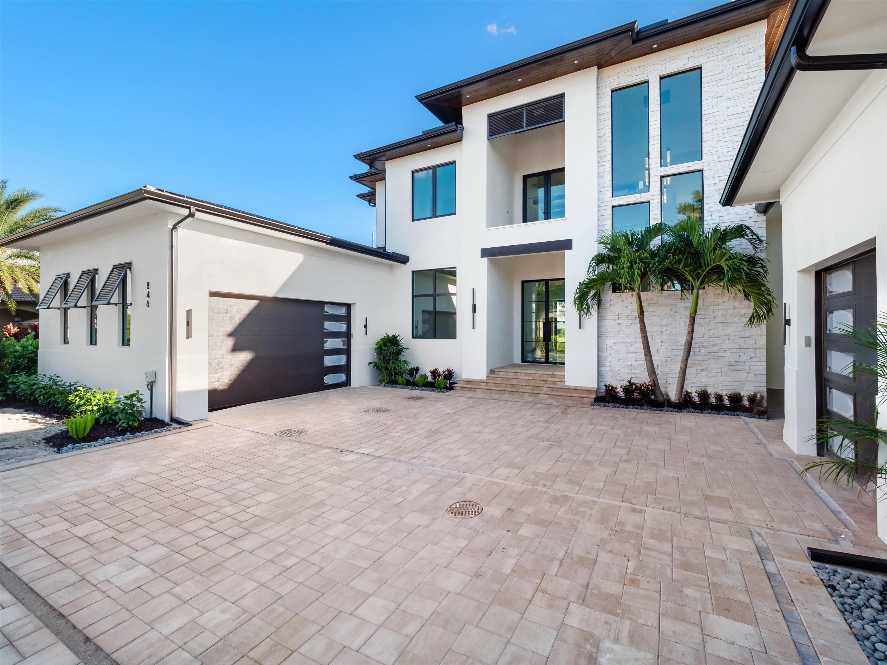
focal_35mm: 16
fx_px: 410
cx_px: 444
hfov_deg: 94.5
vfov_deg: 78.1
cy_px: 332
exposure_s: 1/125
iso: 200
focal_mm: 8
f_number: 7.1
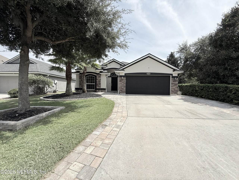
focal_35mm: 14
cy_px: 90
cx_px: 120
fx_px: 97
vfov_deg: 85.7
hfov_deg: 102.1
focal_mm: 2.22
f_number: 2.2
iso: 50
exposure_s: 1/2092
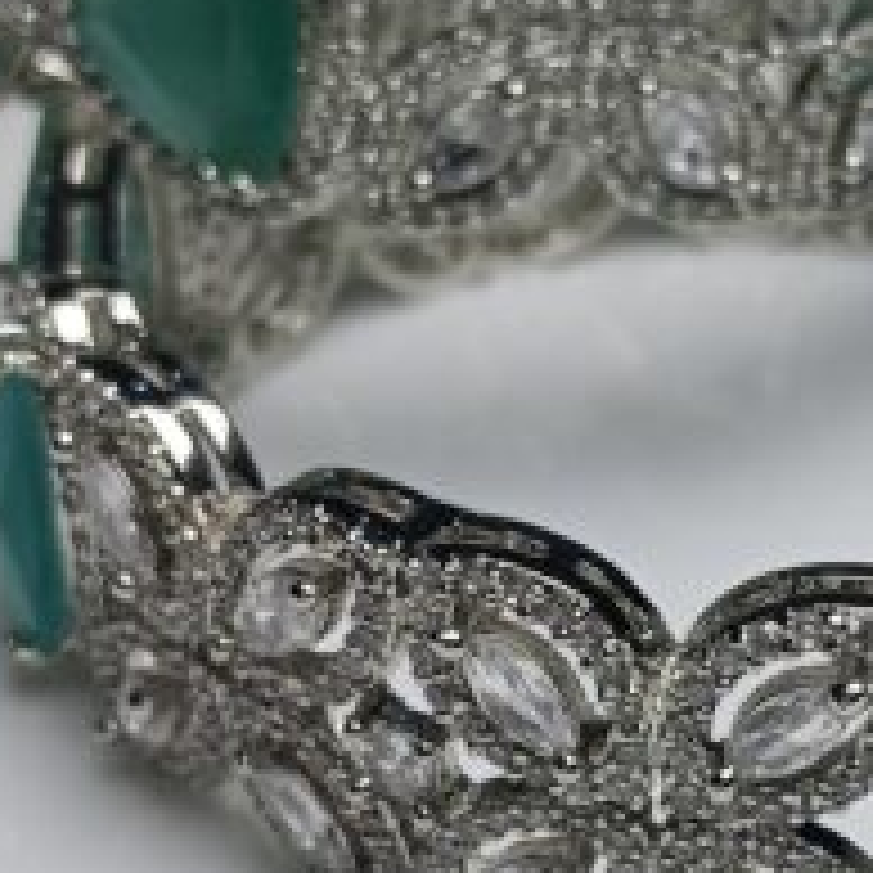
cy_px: 754
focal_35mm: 94
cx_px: 688
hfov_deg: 18.3
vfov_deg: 18.2
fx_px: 2682
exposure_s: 1/280
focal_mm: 3.98
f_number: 1.8
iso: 50
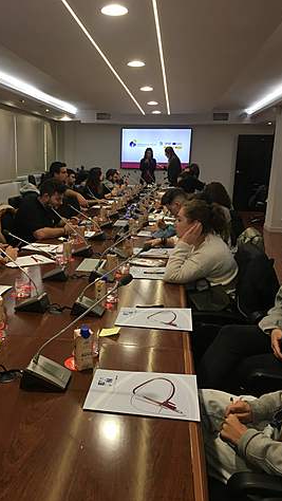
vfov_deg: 61.0
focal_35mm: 32
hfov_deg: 36.4
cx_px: 99
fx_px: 425
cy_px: 253
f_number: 2.2
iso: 32
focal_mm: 4.15
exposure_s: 1/33
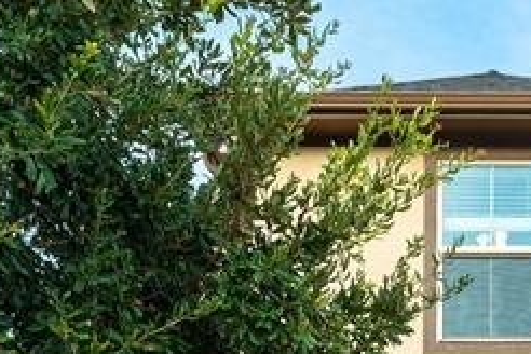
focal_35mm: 79
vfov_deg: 14.8
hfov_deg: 24.8
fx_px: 1165
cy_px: 665
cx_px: 494
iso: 100
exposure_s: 1/100
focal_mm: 19
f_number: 8
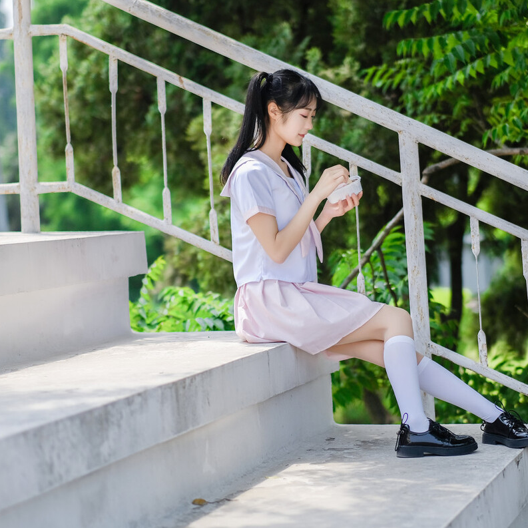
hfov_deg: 16.1
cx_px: 326
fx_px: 1864
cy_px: 264
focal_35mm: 108
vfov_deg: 16.1
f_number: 1.2
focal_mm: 56
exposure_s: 1/9000
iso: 250
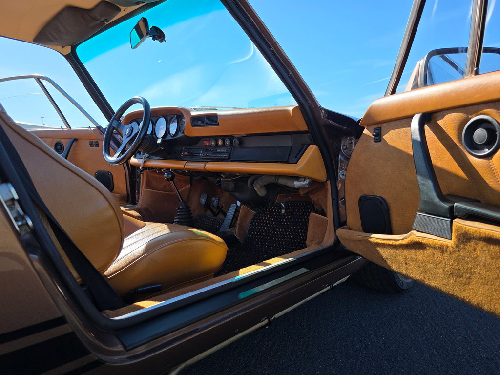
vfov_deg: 58.9
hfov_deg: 73.9
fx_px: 332
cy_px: 188
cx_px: 250
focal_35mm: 23
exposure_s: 1/3363
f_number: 1.7
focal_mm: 6.3
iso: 80
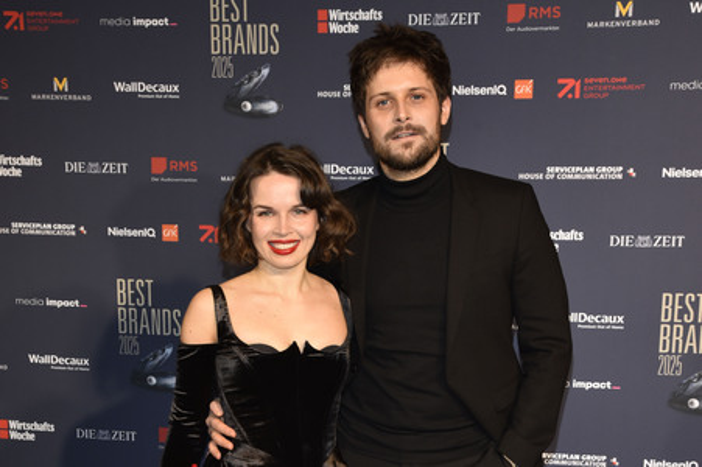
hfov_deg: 41.1
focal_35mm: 48
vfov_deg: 28.0
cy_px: 234
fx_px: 935
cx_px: 351
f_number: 7.1
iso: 1250
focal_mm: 48
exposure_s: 1/250
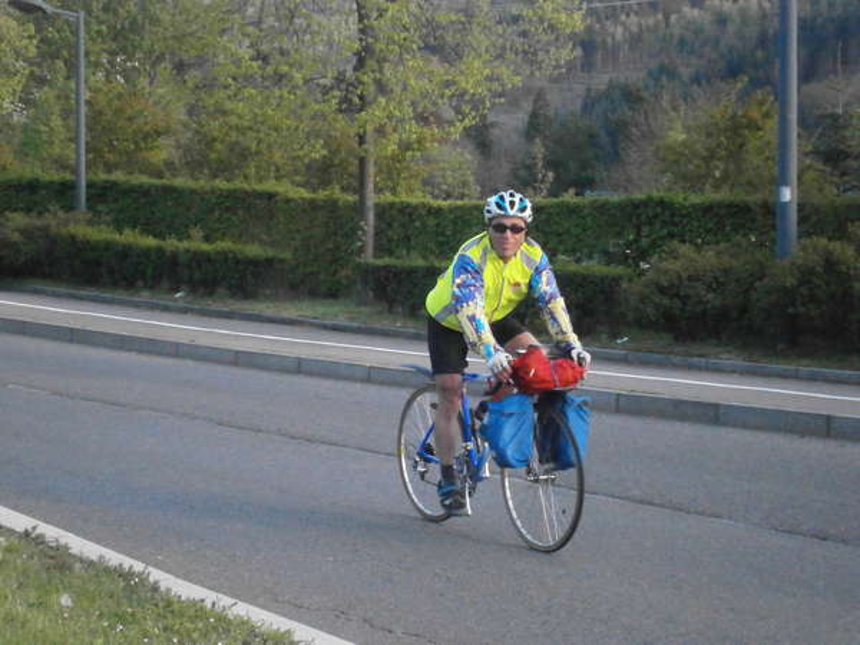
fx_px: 2161
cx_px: 430
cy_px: 322
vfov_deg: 17.0
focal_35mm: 87
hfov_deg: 22.5
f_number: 4.9
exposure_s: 1/500
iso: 1250
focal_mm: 15.4
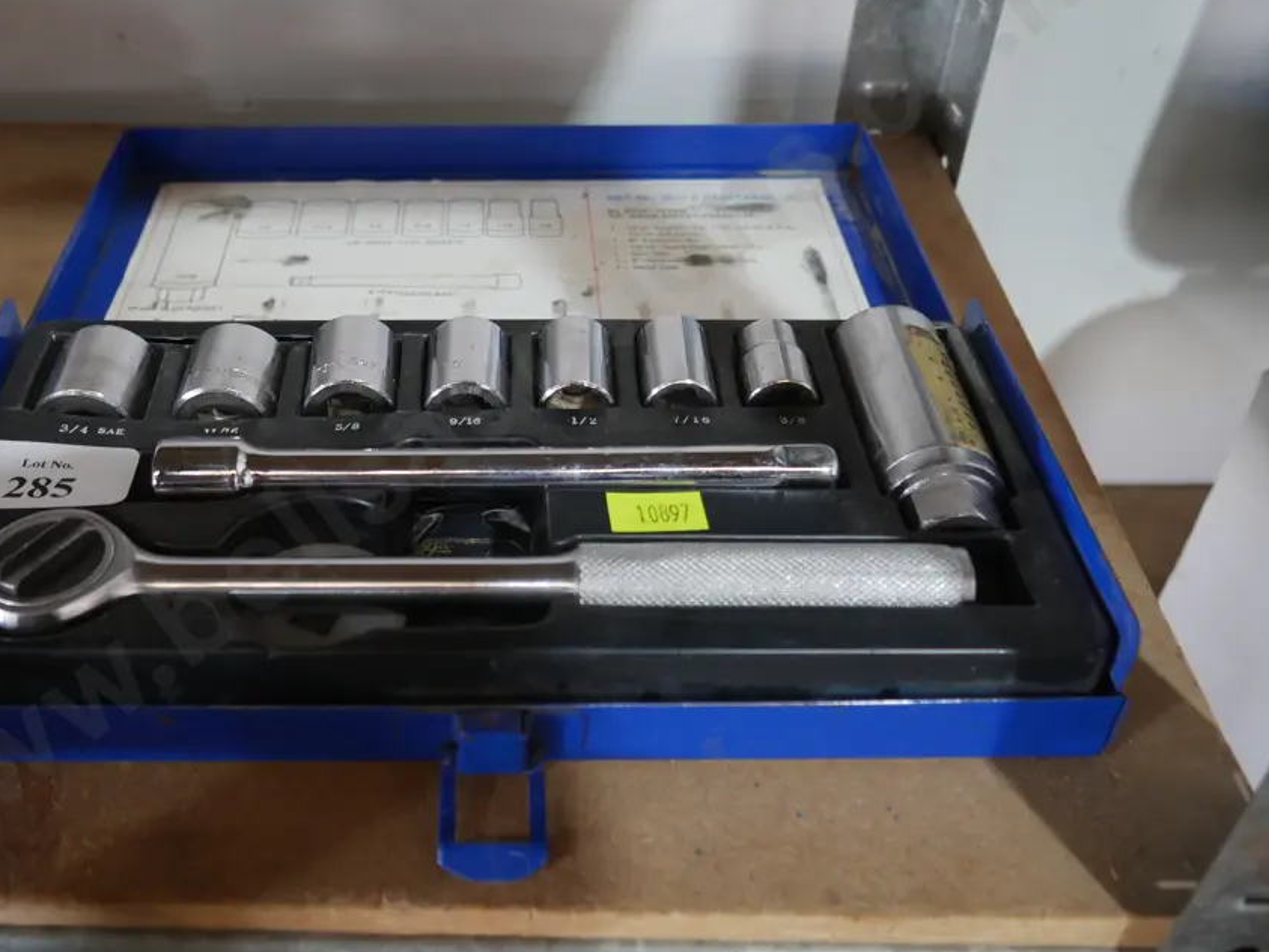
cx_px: 501
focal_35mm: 34
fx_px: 1247
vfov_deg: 41.7
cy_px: 392
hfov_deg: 53.5
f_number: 3.5
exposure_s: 1/60
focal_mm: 14
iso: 640
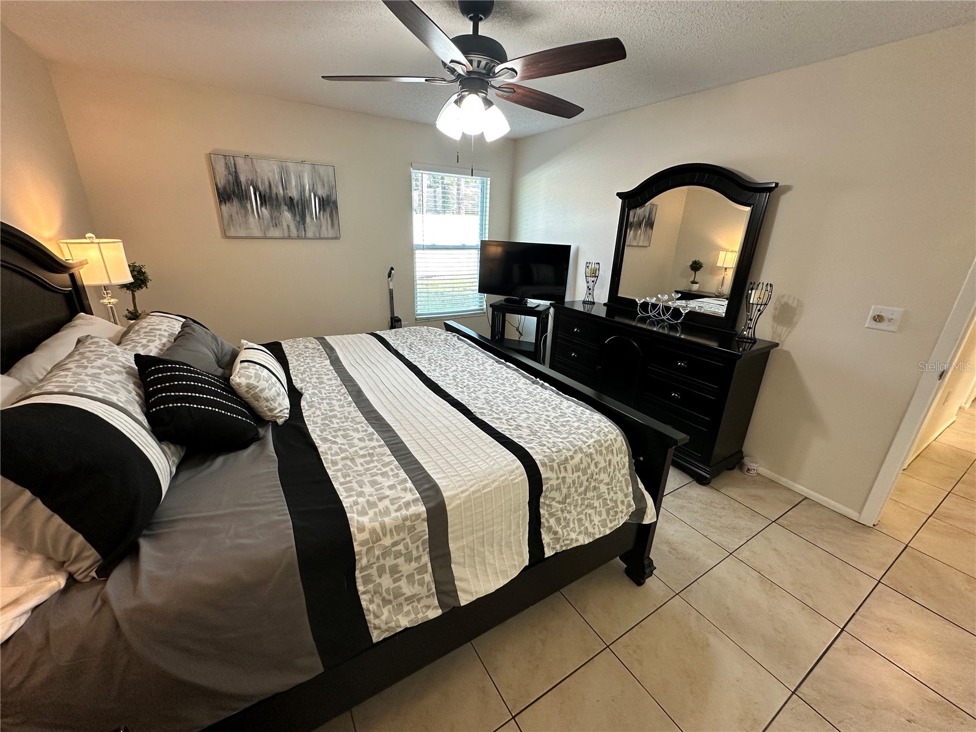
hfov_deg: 102.1
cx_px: 488
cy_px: 366
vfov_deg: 85.7
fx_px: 395
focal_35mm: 14
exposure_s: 1/120
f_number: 2.2
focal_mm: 2.22
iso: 200
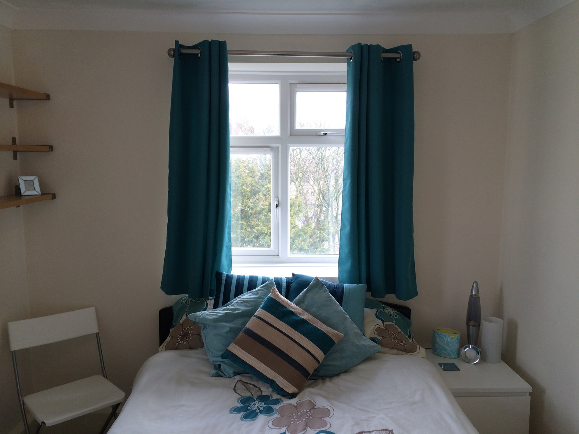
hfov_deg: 61.7
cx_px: 290
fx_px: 485
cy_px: 217
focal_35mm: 29
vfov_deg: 48.2
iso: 40
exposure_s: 1/60
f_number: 2.2
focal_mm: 4.15
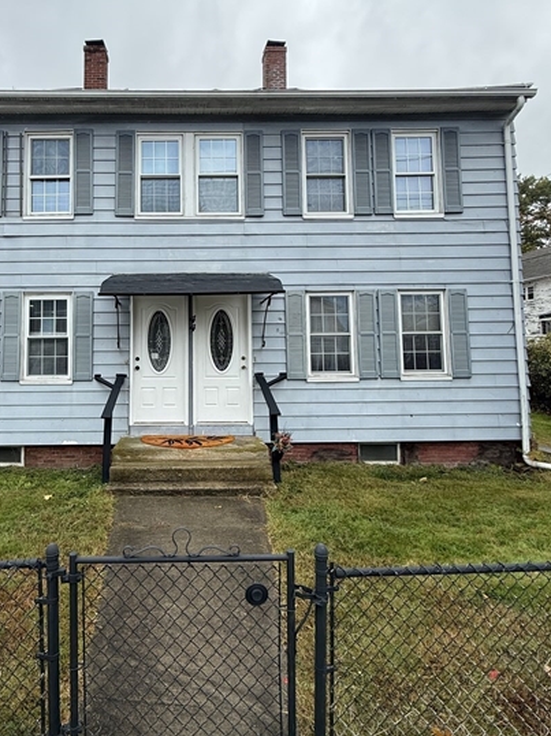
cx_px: 189
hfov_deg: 64.4
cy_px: 337
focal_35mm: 20
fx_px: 425
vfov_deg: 81.6
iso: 50
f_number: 2.2
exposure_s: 1/830
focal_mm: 2.22
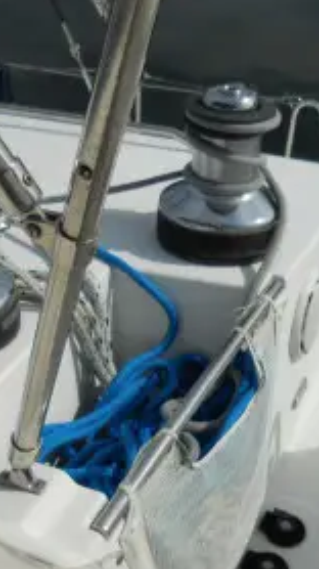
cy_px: 378
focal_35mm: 53
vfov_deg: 38.8
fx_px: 798
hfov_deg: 22.6
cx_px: 147
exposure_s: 1/500
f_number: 8
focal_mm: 4.9
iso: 80
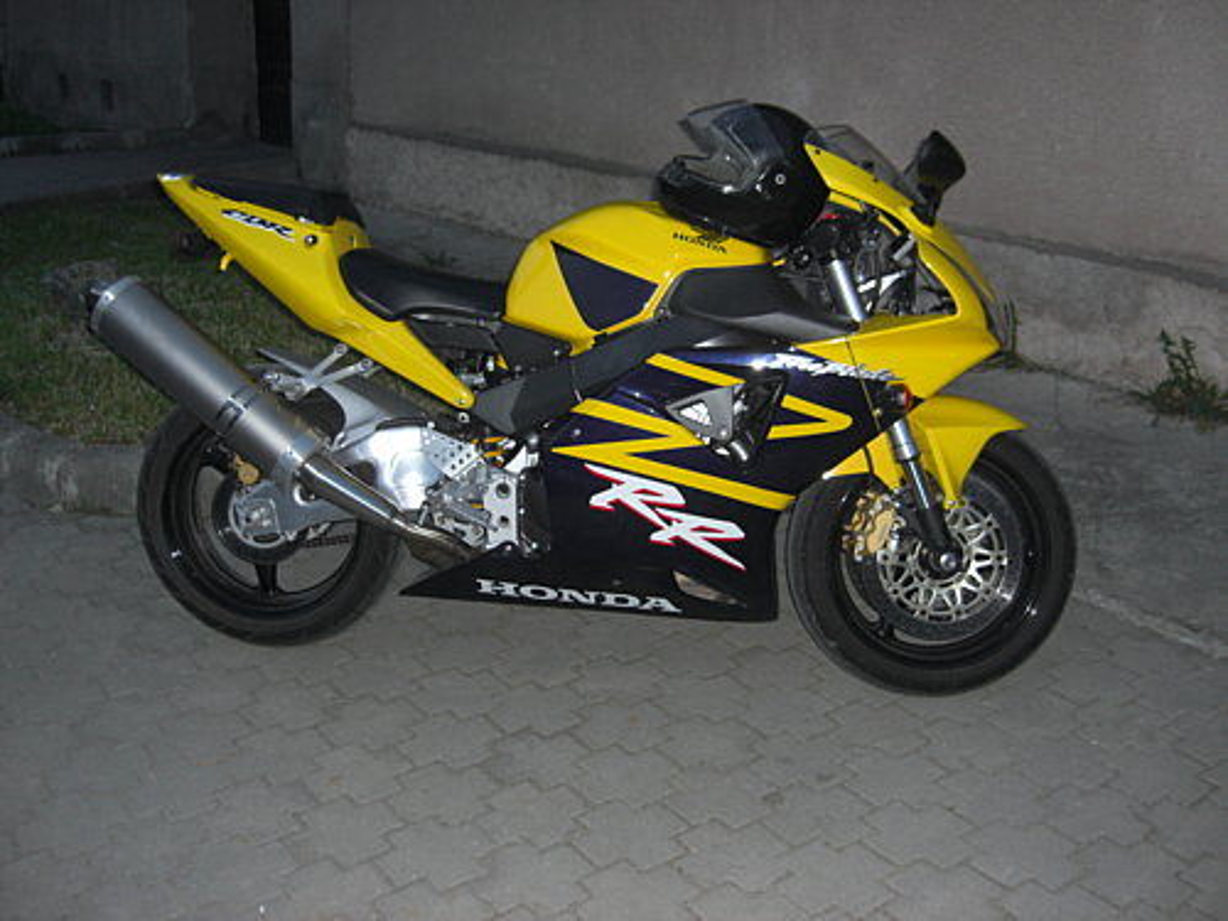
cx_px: 614
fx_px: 1348
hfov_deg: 49.0
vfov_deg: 37.7
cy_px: 460
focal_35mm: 38
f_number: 2.8
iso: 200
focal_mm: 7.9
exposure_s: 1/60
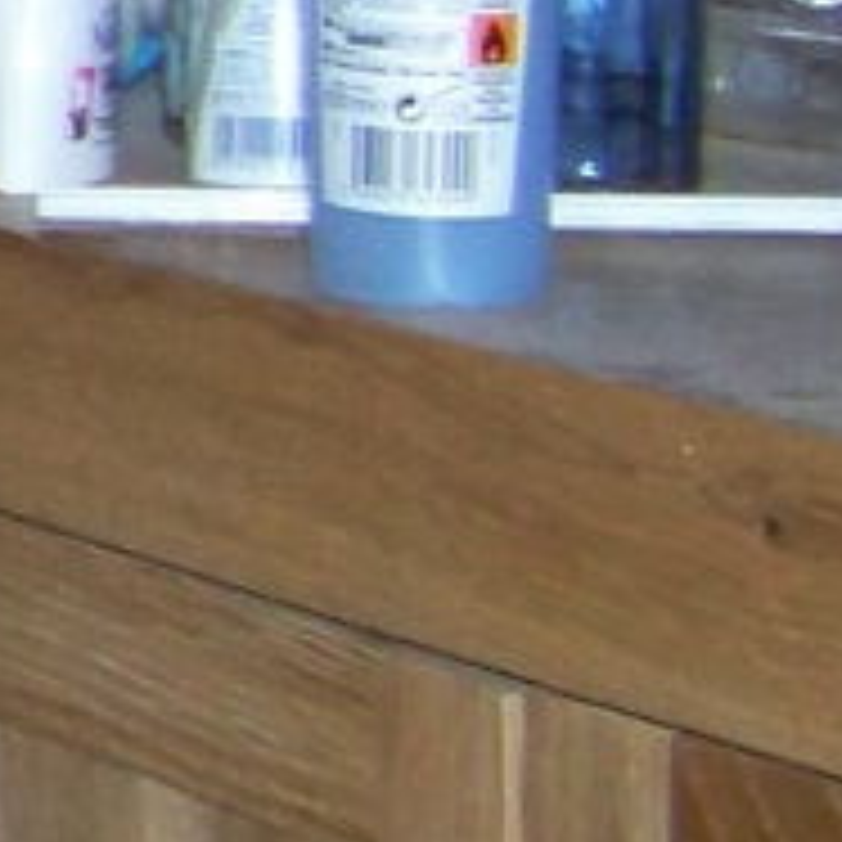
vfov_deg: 6.4
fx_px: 7485
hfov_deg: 5.8
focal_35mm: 272
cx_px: -2139
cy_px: -401
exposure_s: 1/30
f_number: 2.8
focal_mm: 5.85
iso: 200
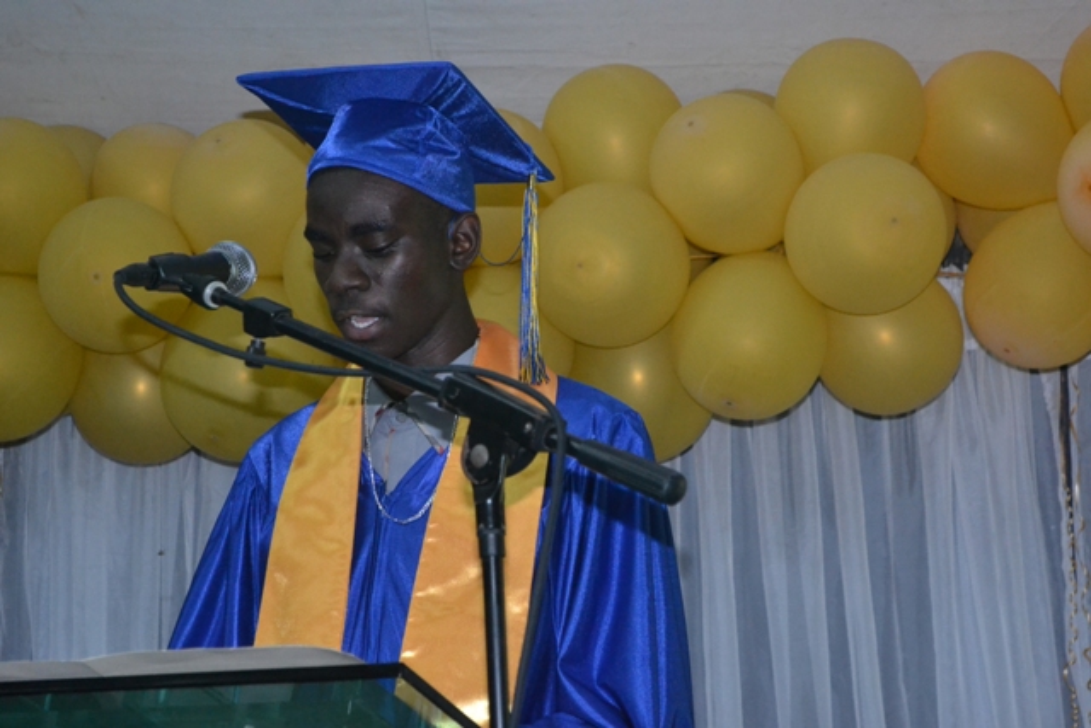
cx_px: 546
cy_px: 364
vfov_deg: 16.6
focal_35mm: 82
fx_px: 2501
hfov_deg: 24.6
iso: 3200
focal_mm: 55
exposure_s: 1/60
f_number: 5.6
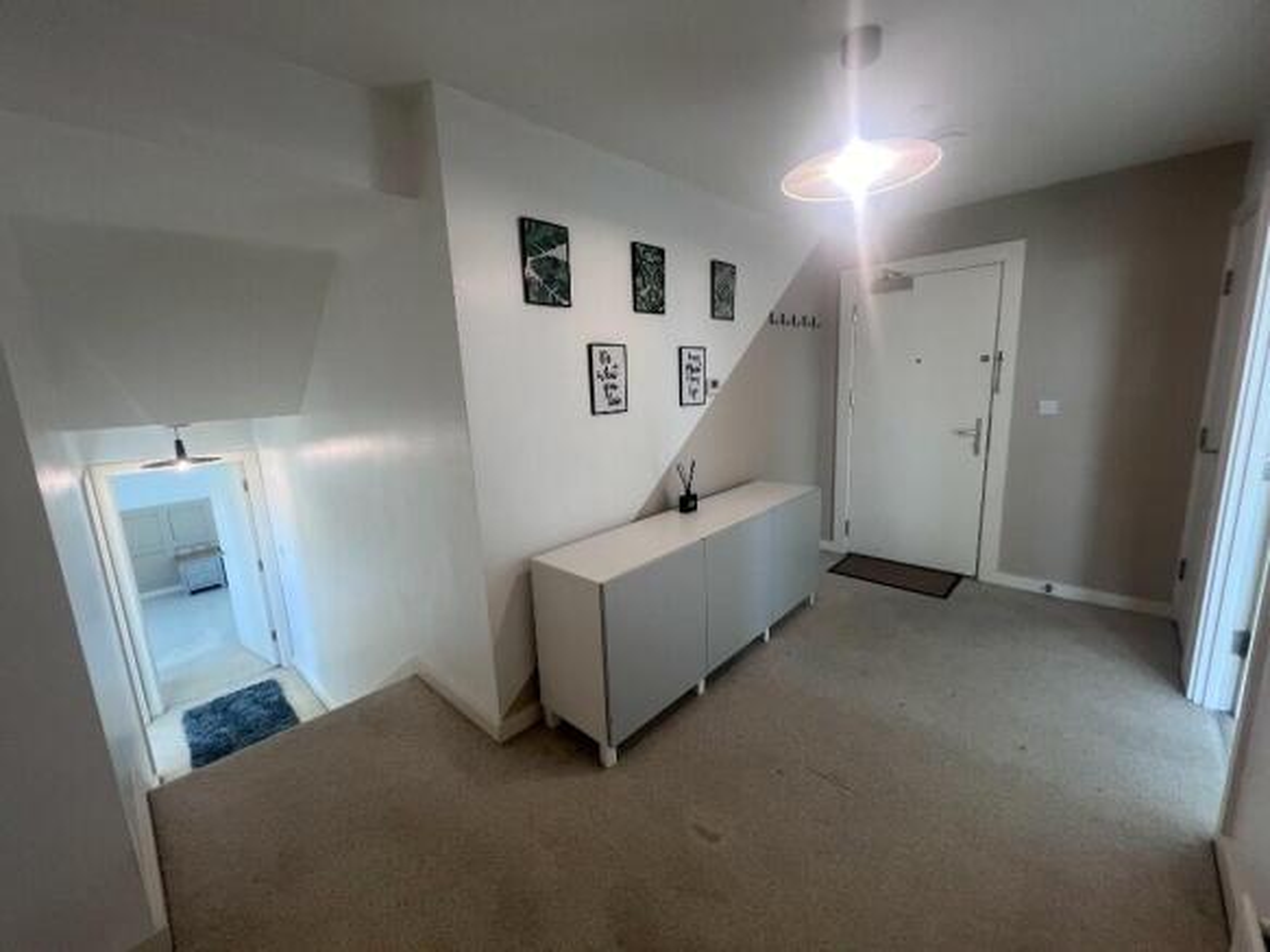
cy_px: 476
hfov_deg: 106.2
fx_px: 477
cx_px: 635
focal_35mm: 13
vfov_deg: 89.9
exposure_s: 1/99
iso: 160
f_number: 1.8
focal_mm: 1.57
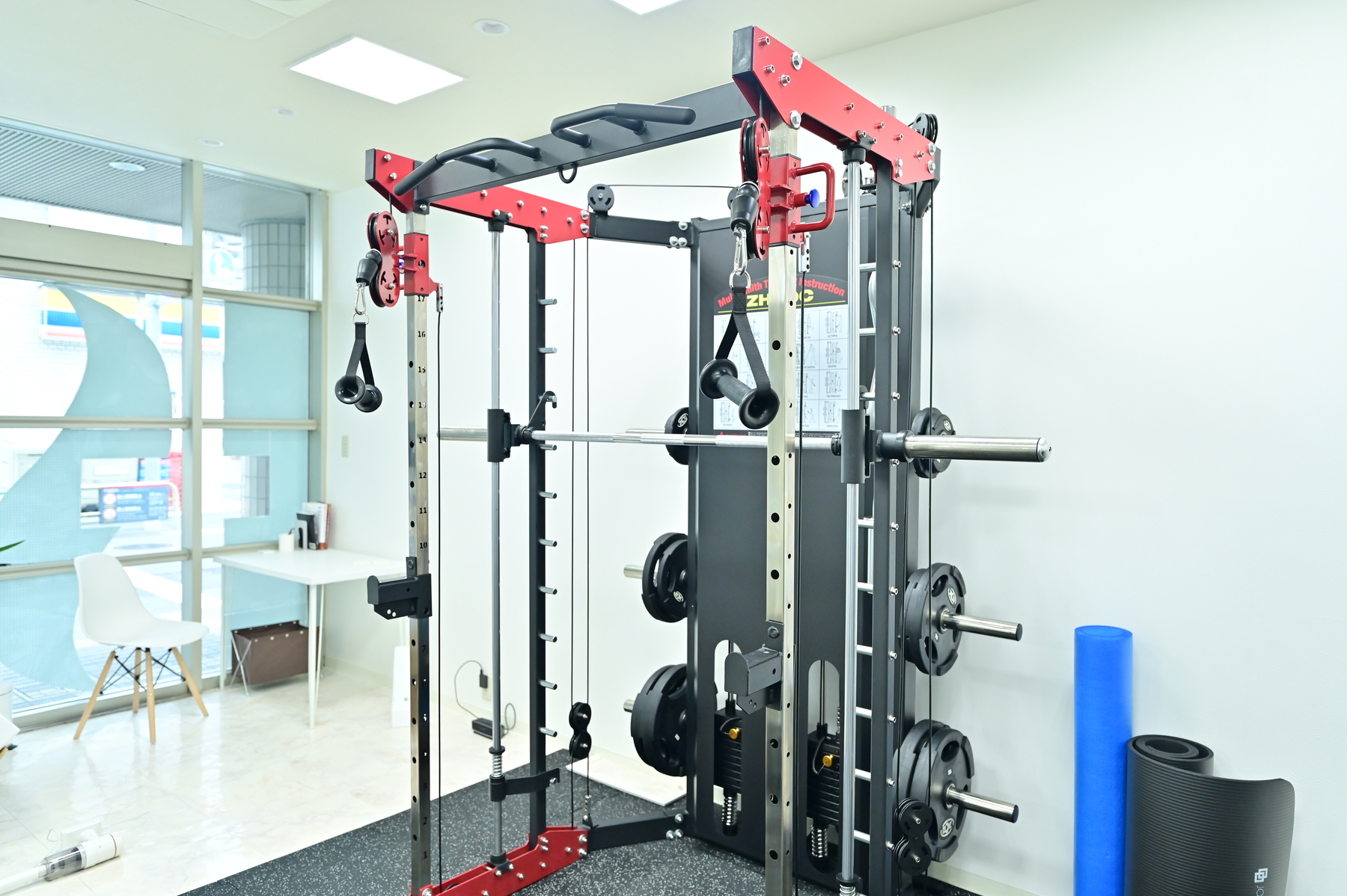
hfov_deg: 73.8
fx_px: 897
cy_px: 448
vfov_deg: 53.1
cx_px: 674
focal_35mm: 24
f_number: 3.5
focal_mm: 24
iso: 1250
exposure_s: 1/125
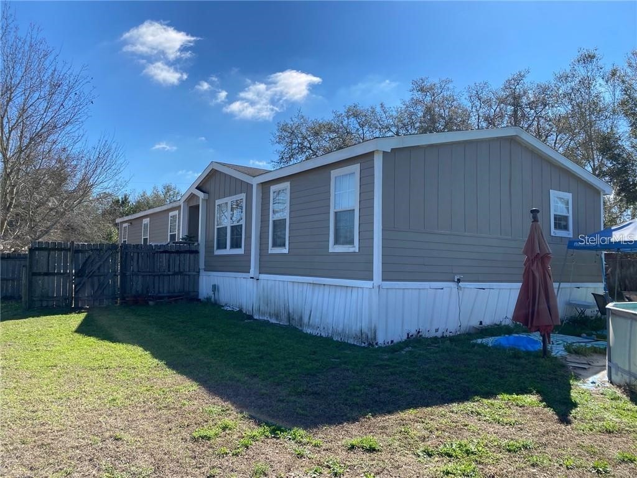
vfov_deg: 53.1
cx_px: 318
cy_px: 239
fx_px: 478
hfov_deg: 67.3
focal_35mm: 26
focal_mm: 4.25
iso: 32
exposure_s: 1/2463
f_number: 1.8
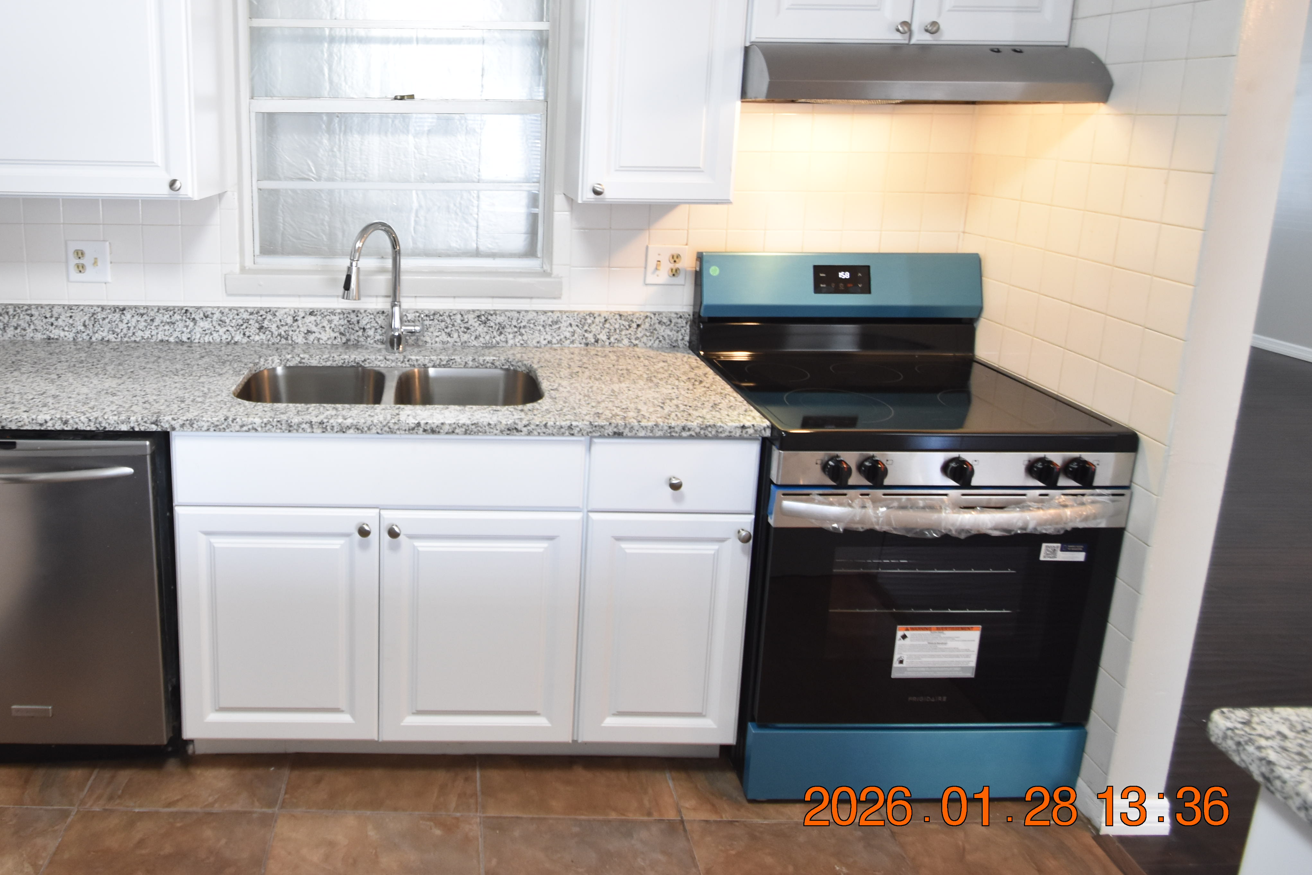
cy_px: 262
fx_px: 802
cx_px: 449
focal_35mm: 22
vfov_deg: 55.5
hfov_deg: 76.4
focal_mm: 10
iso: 800
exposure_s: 1/30
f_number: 3.5
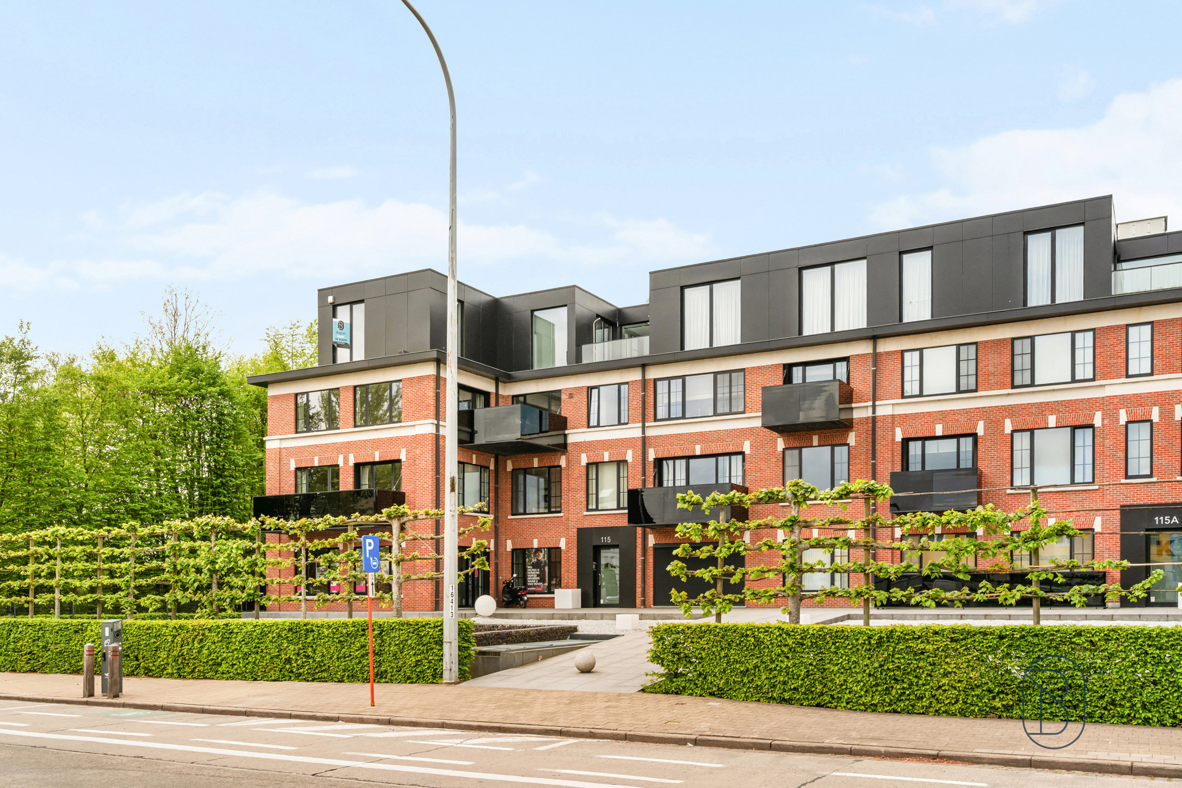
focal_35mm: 30
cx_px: 591
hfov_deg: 61.9
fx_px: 985
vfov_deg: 43.6
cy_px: 394
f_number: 10
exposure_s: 1/400
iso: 320
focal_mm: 30
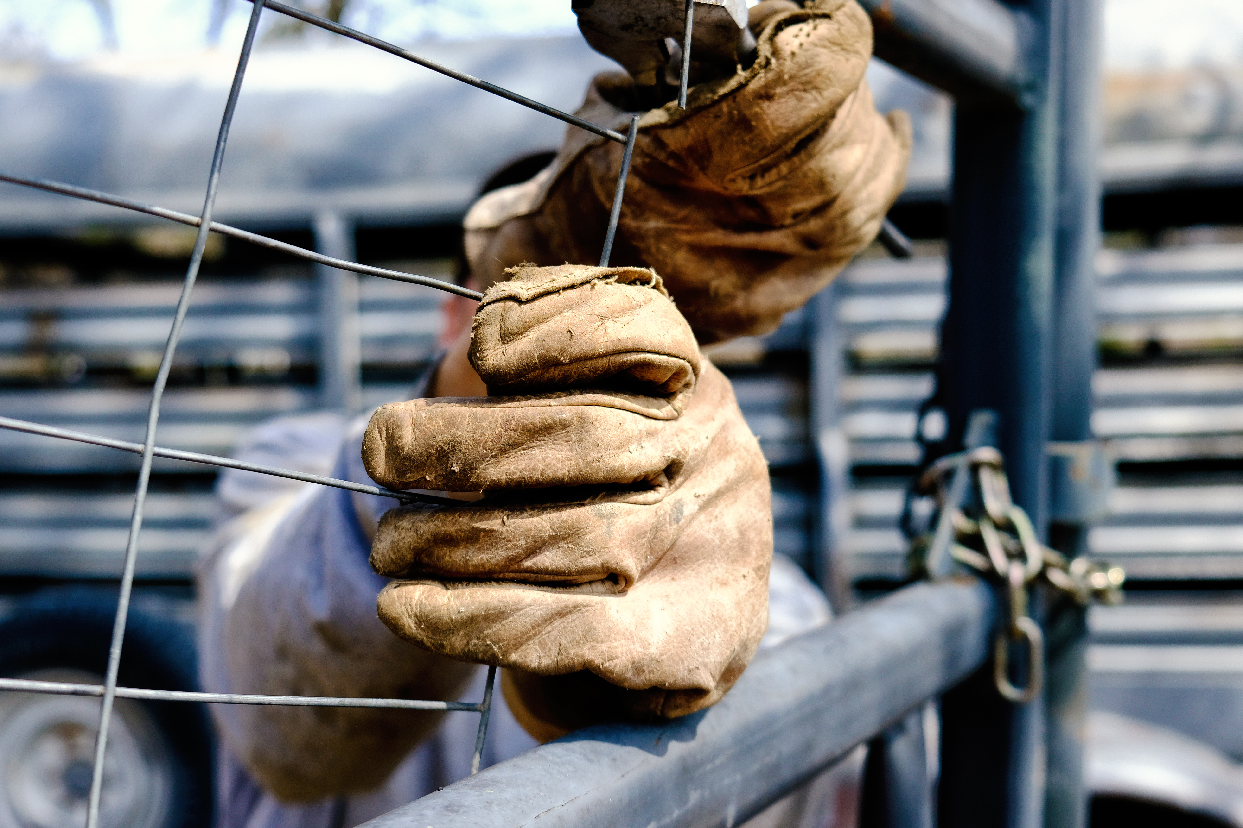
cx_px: 613
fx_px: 1243
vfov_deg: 36.8
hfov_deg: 53.1
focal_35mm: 36
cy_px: 370
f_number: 3.2
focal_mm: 20.5
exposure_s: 1/1600
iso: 320
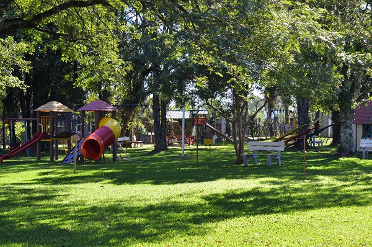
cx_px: 186
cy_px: 124
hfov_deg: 24.7
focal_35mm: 82
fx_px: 851
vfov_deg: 16.5
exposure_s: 1/200
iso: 400
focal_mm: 55
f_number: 8
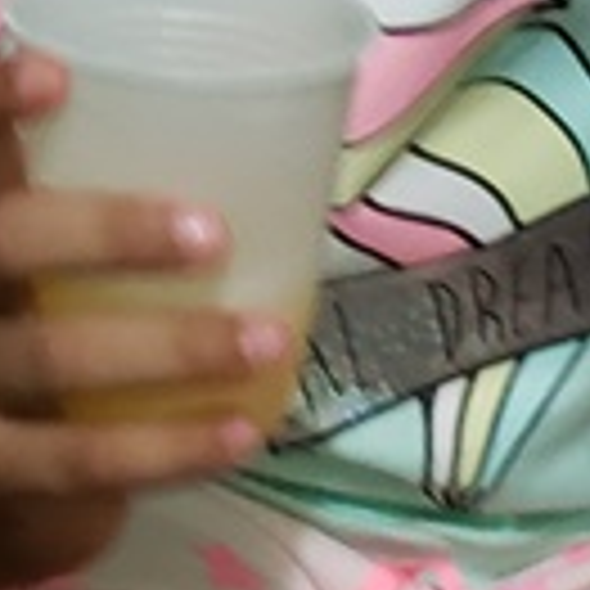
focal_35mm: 180
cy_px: -545
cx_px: 18
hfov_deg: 9.7
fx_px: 3471
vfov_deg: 9.2
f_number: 1.5
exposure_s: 1/10
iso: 320
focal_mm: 4.3
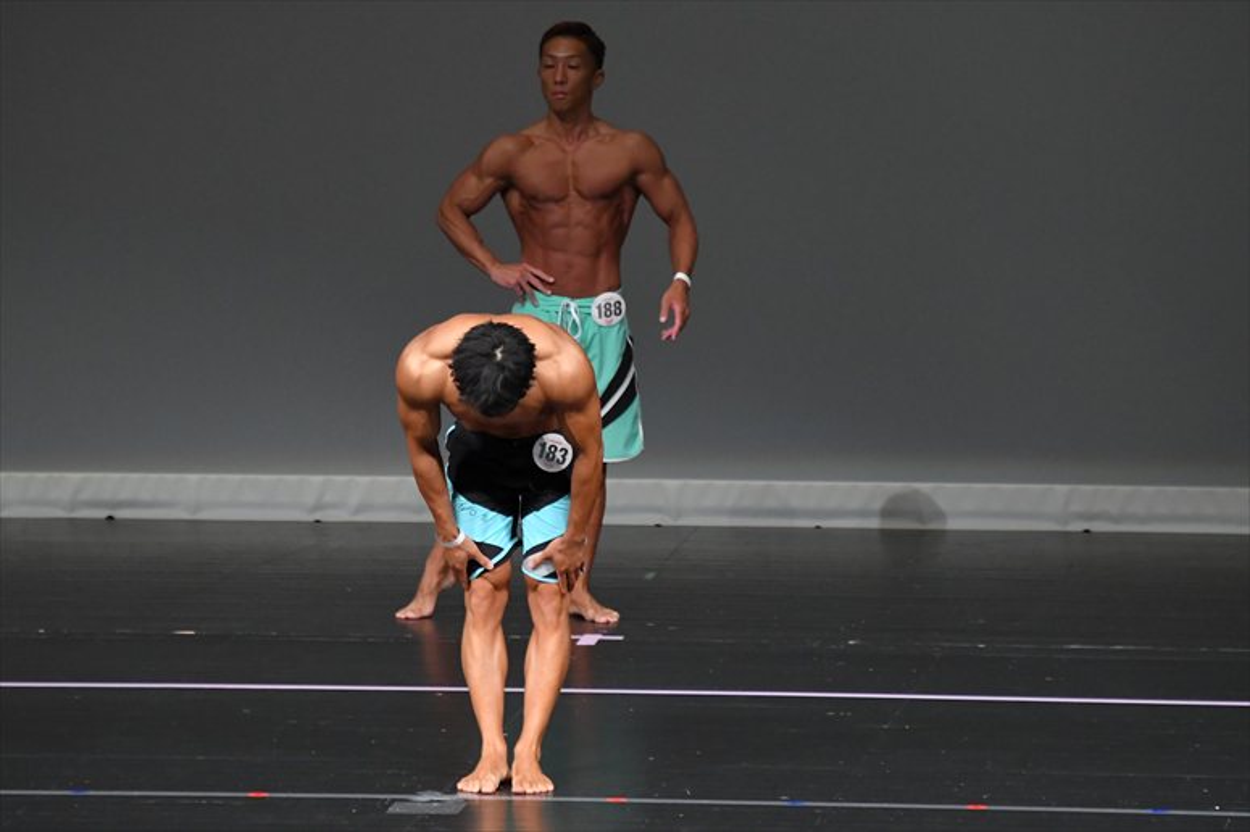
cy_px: 416
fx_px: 11973
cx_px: 625
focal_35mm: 345
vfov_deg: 4.0
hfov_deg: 6.0
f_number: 5.6
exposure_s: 1/400
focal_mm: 230
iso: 4000
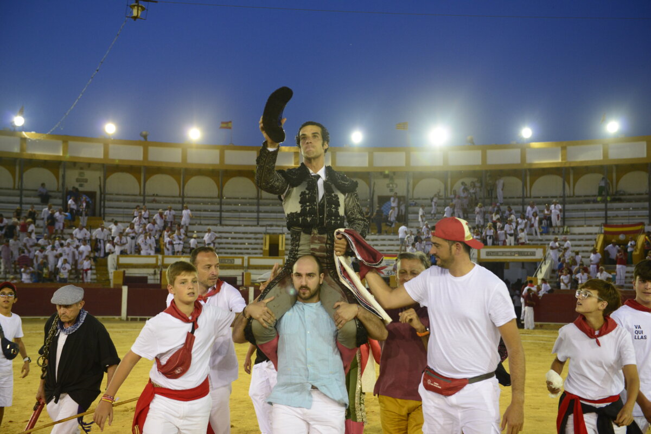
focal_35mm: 50
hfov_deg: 39.6
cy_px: 217
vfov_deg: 27.0
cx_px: 326
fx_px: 904
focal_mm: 50
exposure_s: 1/400
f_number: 3.5
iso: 2000
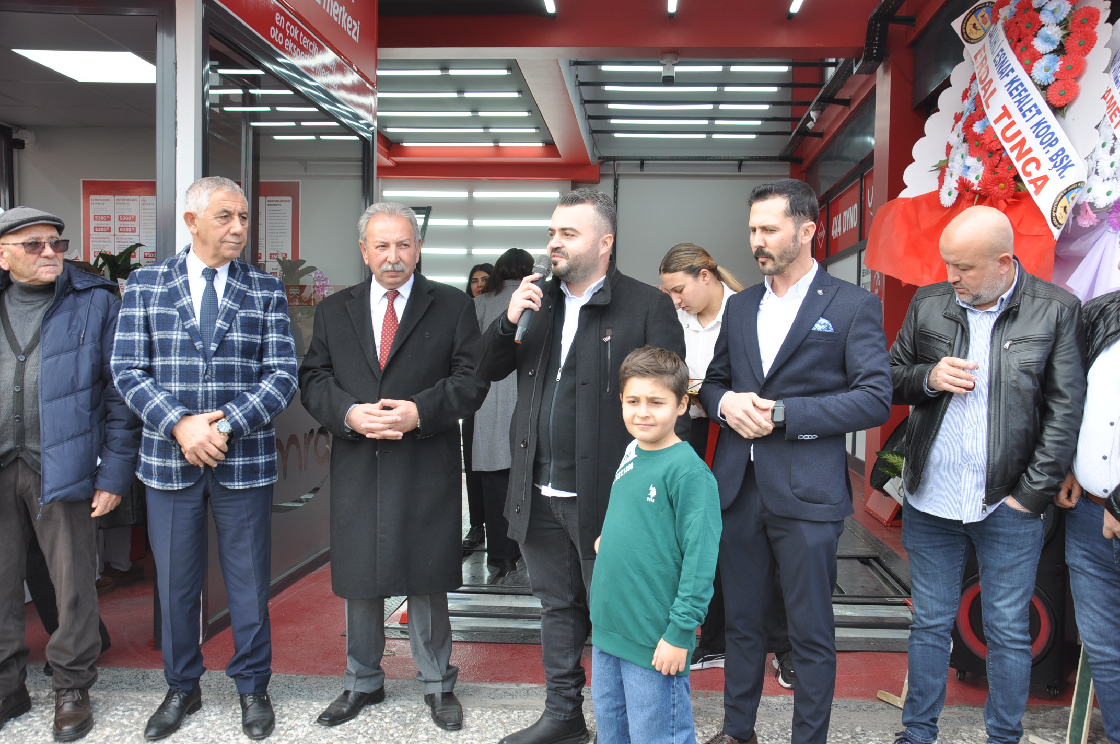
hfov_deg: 57.3
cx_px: 560
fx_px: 1025
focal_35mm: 33
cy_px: 372
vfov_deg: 39.9
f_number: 7.1
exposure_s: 1/50
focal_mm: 22
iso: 200
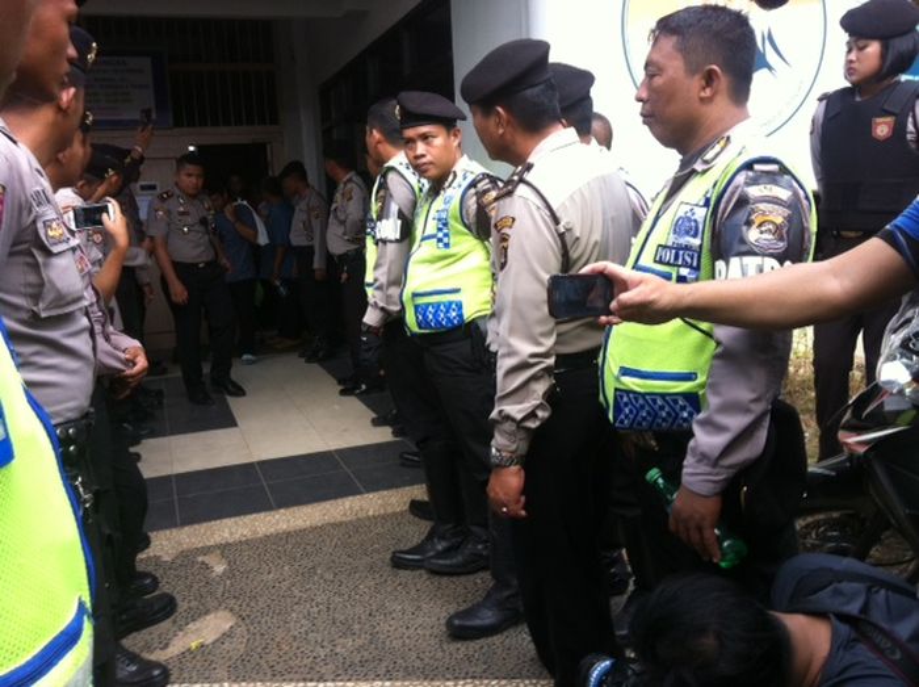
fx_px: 928
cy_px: 344
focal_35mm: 35
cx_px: 460
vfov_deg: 40.6
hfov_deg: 52.7
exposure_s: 1/156
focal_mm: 3.85
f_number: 2.8
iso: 80
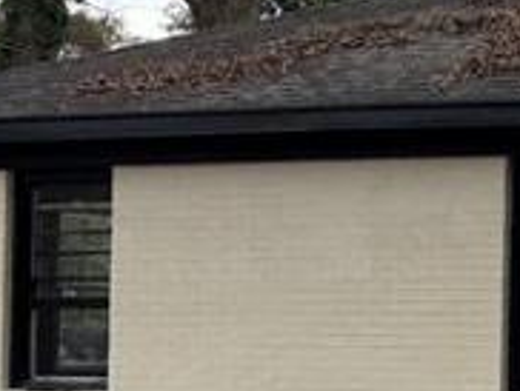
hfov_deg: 13.1
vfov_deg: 10.8
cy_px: 260
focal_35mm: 137
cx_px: 923
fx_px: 2061
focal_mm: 5.96
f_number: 1.6
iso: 50
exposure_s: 1/818
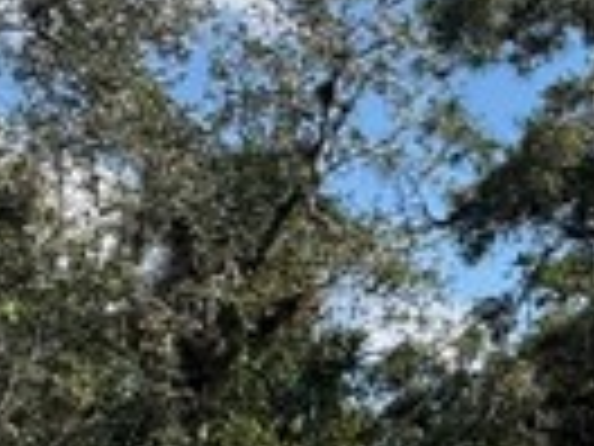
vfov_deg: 13.6
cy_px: 243
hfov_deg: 13.3
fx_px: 1870
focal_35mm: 109
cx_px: 1440
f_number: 2.2
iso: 40
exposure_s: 1/1709
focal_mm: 2.22
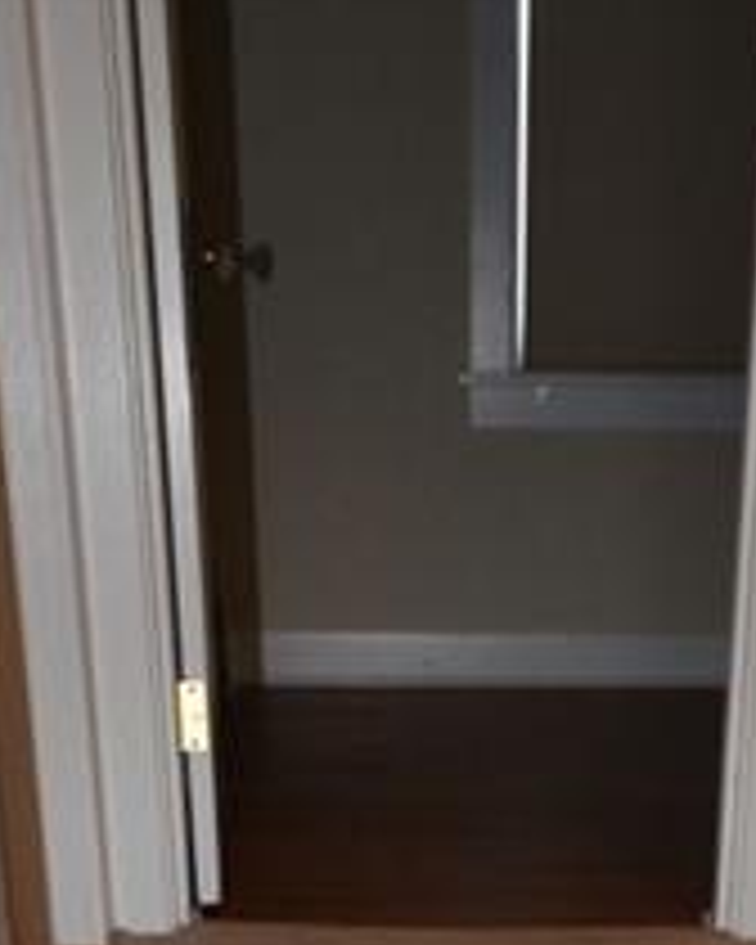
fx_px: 2014
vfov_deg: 19.5
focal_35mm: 72
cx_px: 522
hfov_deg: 21.2
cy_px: 1710
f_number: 4.8
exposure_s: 1/60
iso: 800
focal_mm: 14
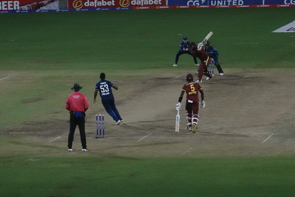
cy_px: 98
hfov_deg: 10.3
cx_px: 148
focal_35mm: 200
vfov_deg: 6.9
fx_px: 1639
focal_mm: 72
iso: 4000
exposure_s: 1/1250
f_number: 4.5
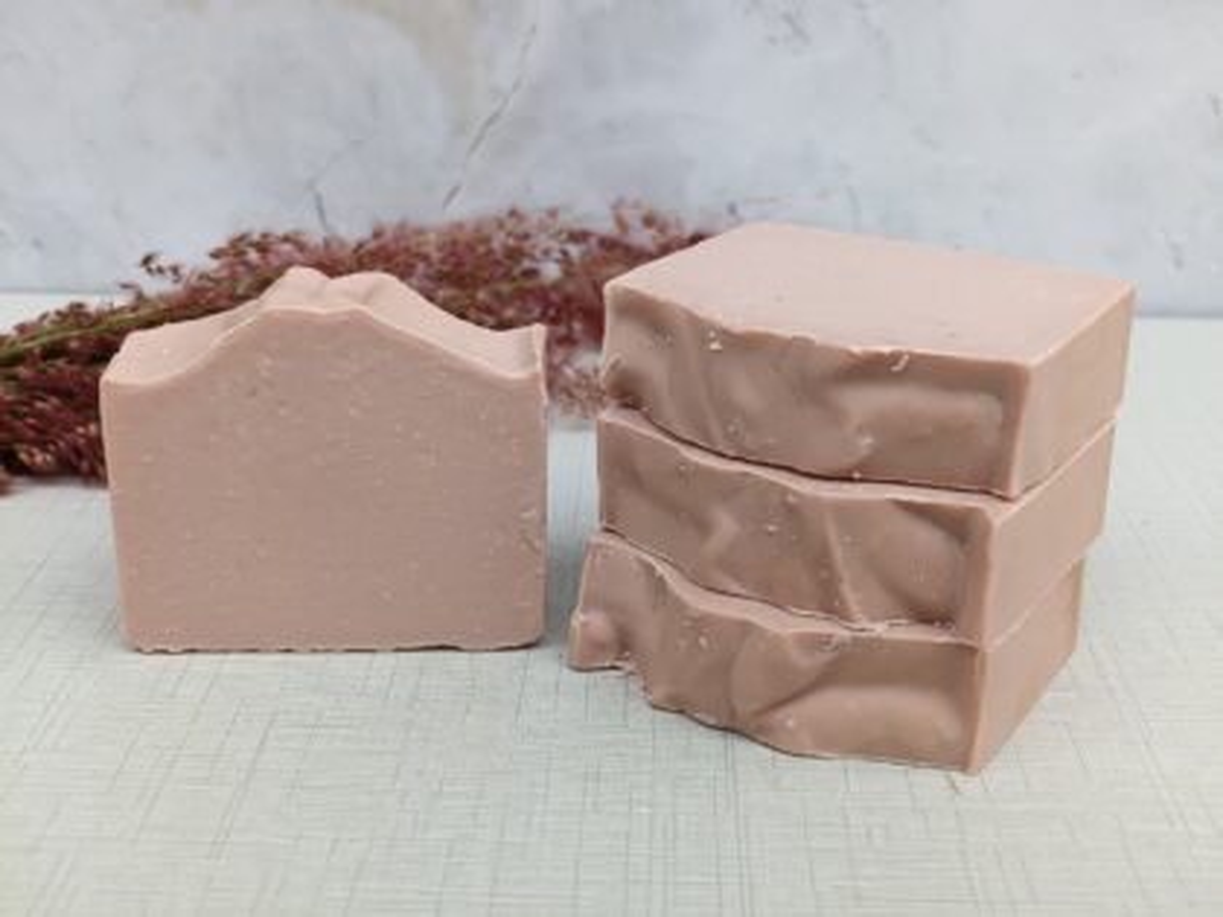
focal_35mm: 47
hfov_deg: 40.4
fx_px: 1661
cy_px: 458
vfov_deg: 30.9
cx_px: 612
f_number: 4.5
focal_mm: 7.08
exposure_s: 1/101
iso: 64
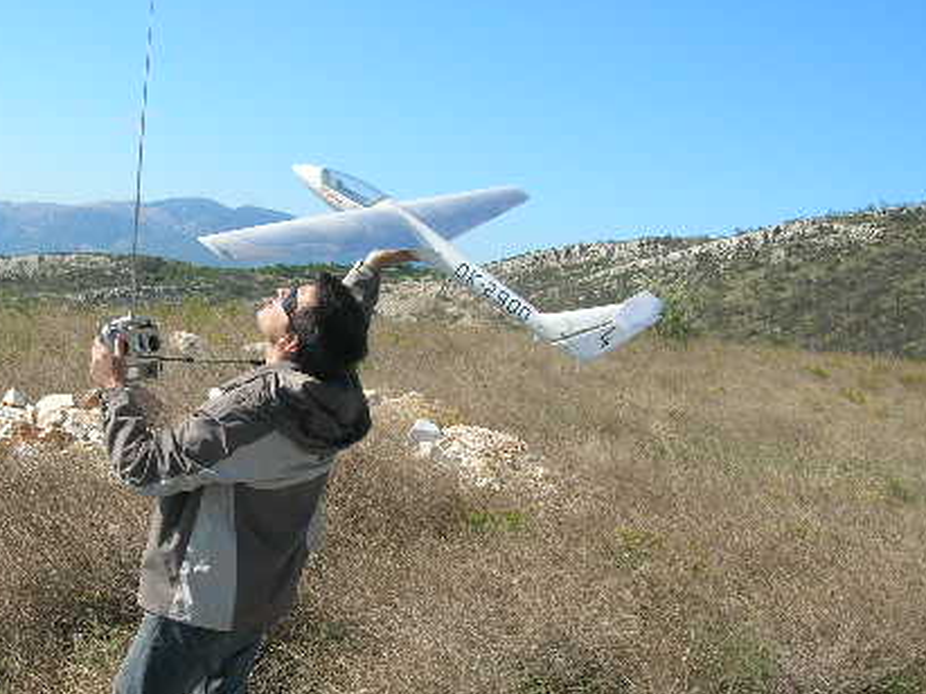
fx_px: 1417
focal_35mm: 53
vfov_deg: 27.5
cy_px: 406
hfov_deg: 35.7
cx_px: 291
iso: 50
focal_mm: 5.7
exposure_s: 1/310
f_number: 4.9
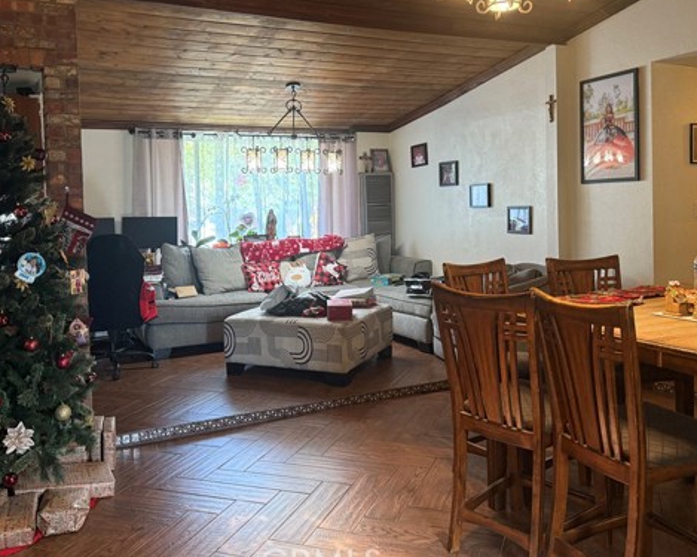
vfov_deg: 45.6
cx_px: 343
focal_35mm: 32
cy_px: 227
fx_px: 660
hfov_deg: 55.7
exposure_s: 1/60
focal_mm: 6.76
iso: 320
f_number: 1.78
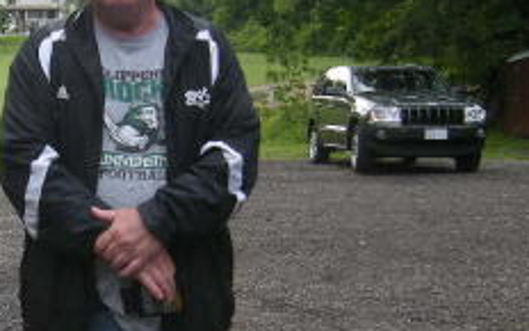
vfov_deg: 20.0
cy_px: 293
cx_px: 52
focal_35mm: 64
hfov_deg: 30.6
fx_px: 923
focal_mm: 4.7
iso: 64
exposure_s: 1/69.1
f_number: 2.8
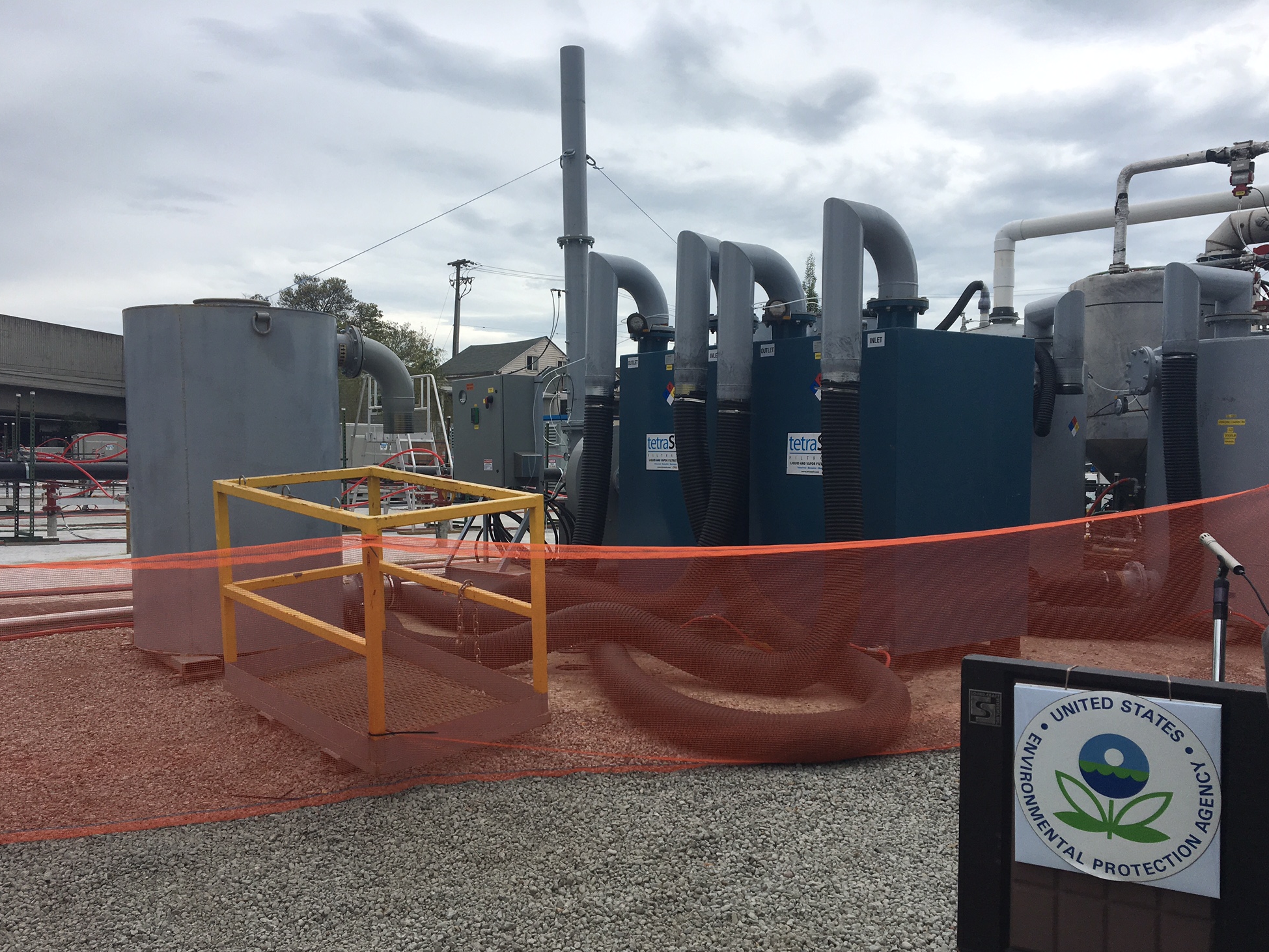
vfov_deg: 46.8
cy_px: 490
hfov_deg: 60.0
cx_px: 639
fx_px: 1100
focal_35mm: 30
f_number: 2.2
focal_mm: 4.15
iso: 25
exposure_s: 1/1451
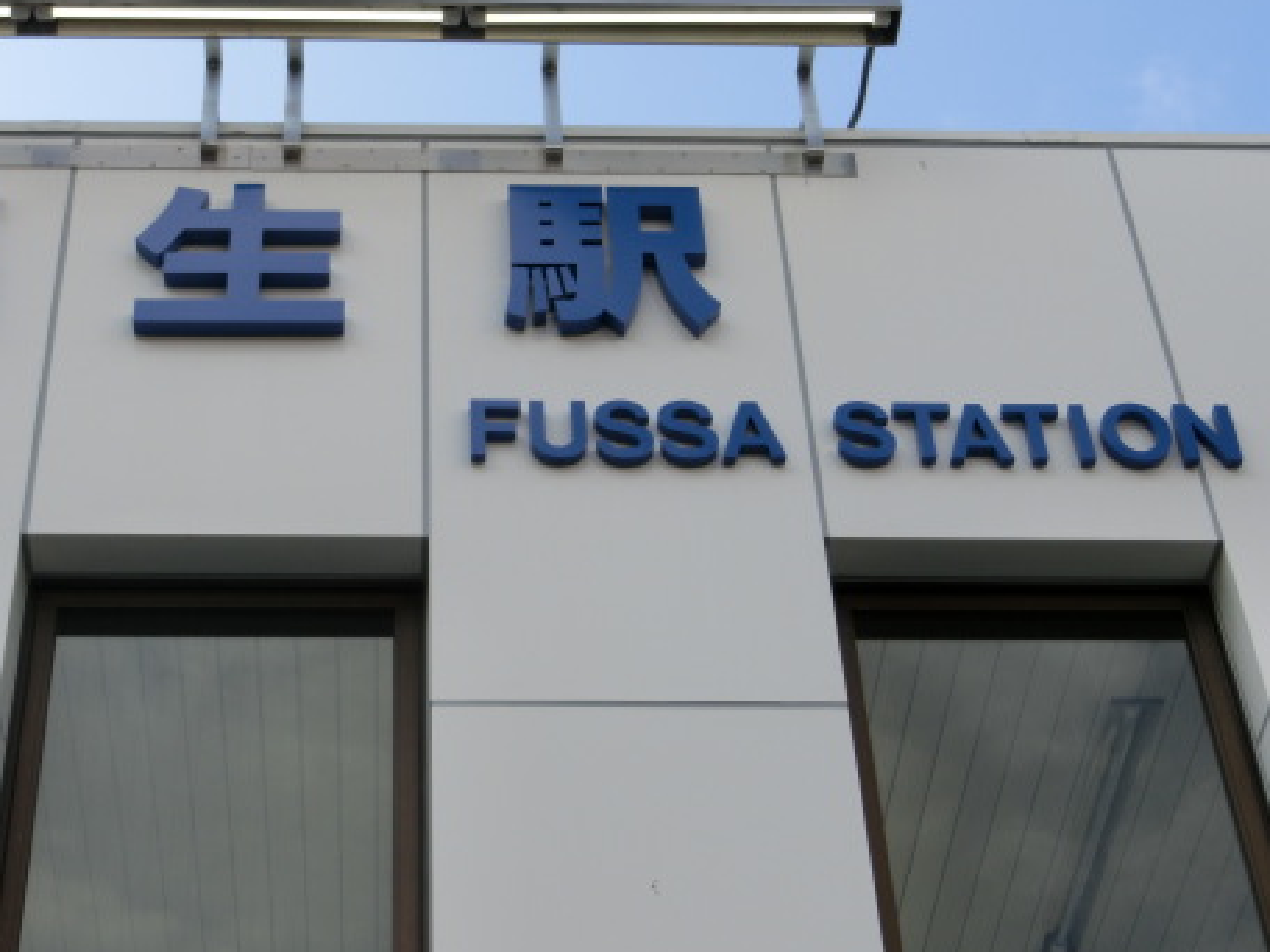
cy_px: 384
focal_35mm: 73
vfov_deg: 20.1
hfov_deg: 26.6
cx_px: 468
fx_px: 2678
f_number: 4.7
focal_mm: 9.3
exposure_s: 1/320
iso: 80
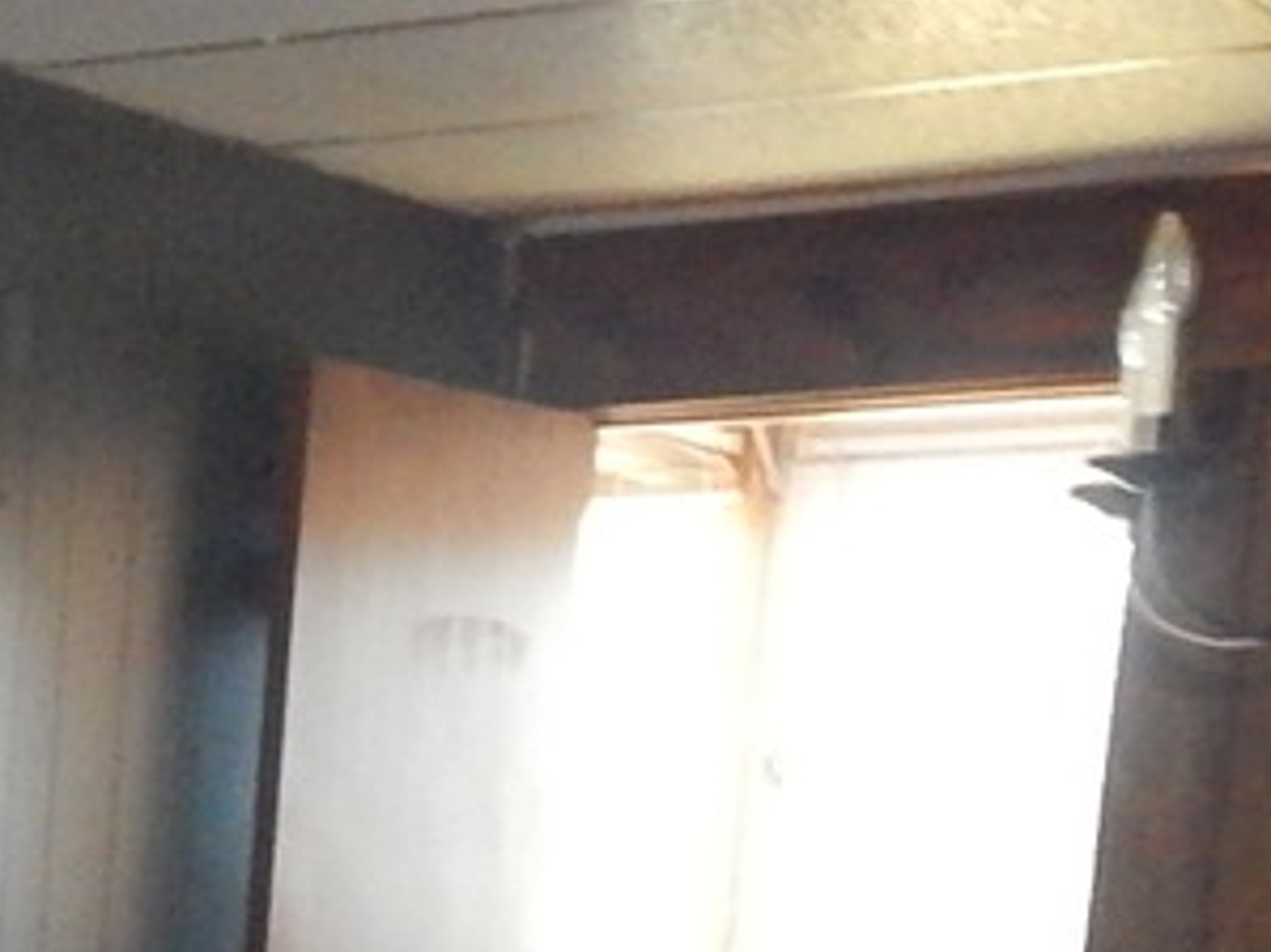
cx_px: -918
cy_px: 1649
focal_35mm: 106
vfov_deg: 12.8
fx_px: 3890
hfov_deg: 16.1
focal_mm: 4
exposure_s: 1/25
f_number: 3
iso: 800
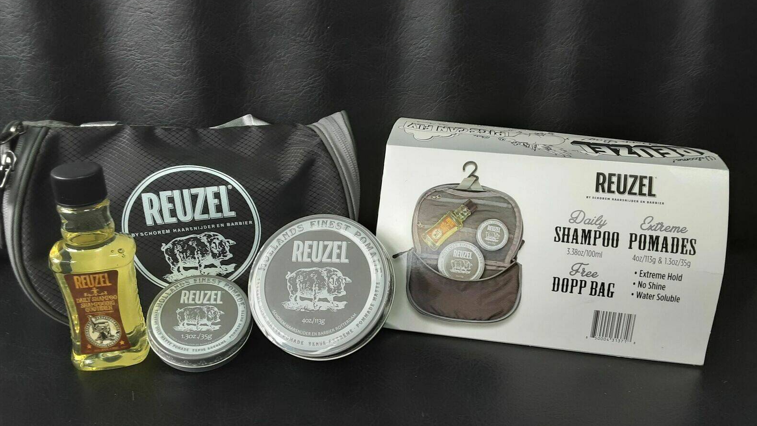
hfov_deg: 62.6
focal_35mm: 31
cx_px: 376
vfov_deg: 37.8
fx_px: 622
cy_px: 221
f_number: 1.9
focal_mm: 2.9
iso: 64
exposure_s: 1/50
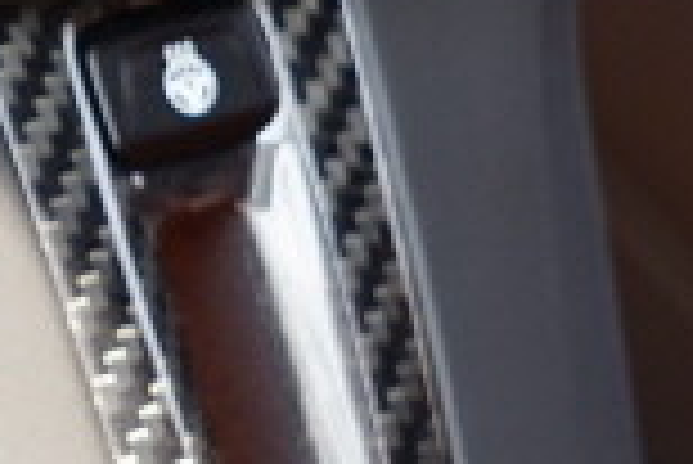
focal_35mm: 286
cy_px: -1052
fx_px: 5511
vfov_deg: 4.6
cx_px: -288
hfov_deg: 7.1
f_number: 4
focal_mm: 43
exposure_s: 1/60
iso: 100
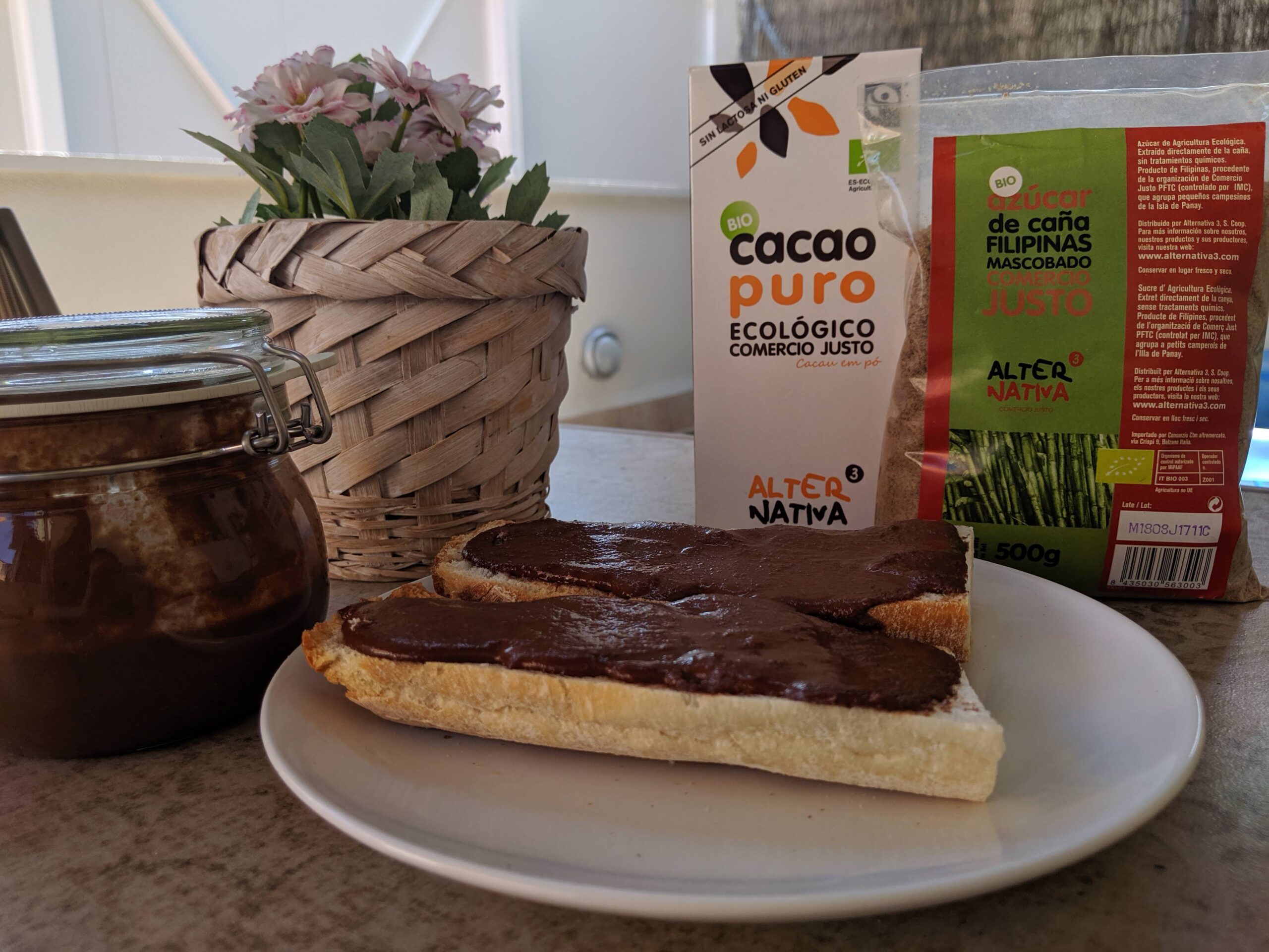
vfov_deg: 51.4
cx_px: 634
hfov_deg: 65.3
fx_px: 990
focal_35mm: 27
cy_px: 476
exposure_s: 1/411
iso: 52
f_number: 1.8
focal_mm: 4.44
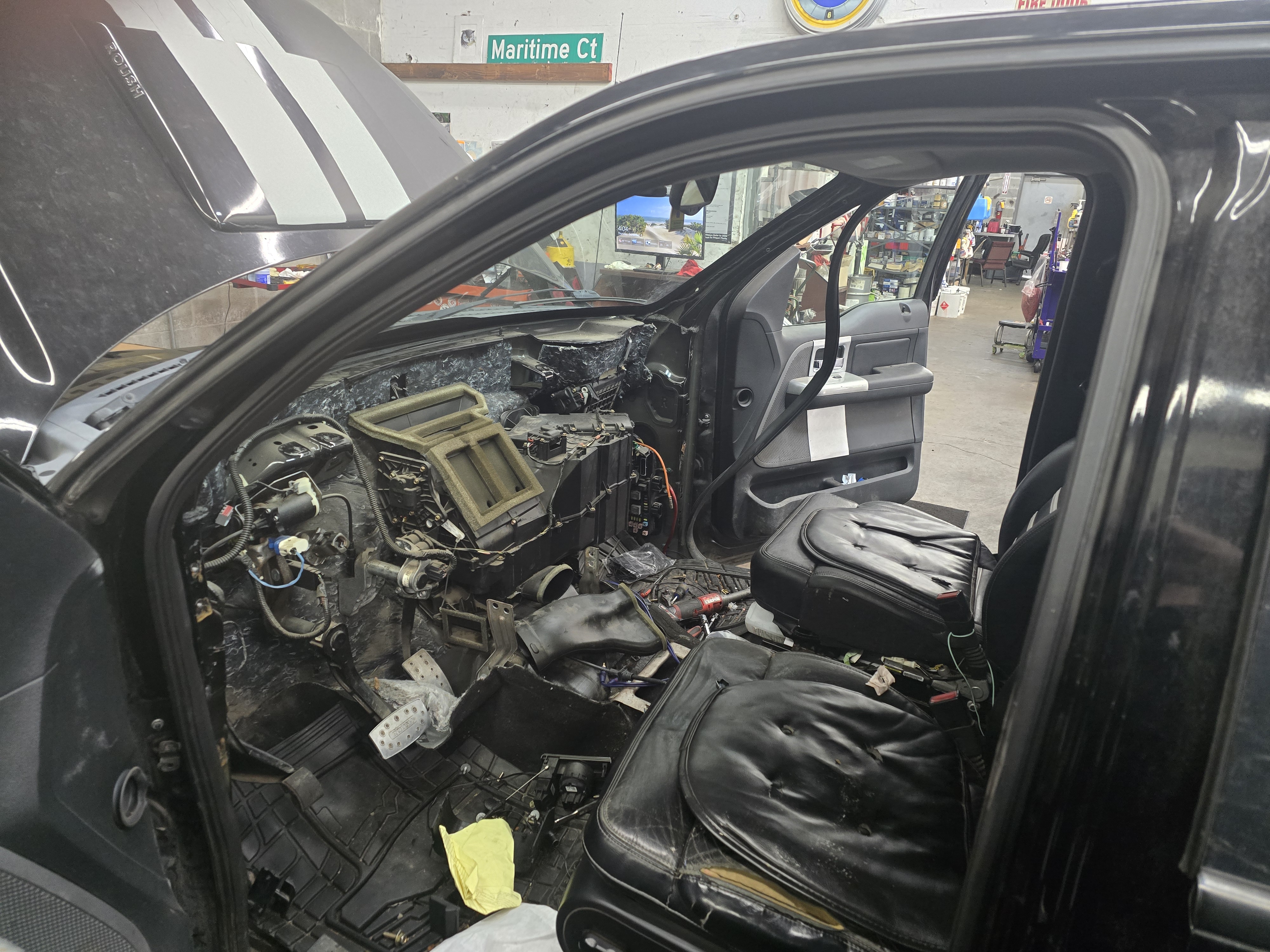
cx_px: 635
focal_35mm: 23
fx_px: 844
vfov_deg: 58.9
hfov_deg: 73.9
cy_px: 476
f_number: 1.7
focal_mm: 6.3
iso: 1000
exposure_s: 1/120
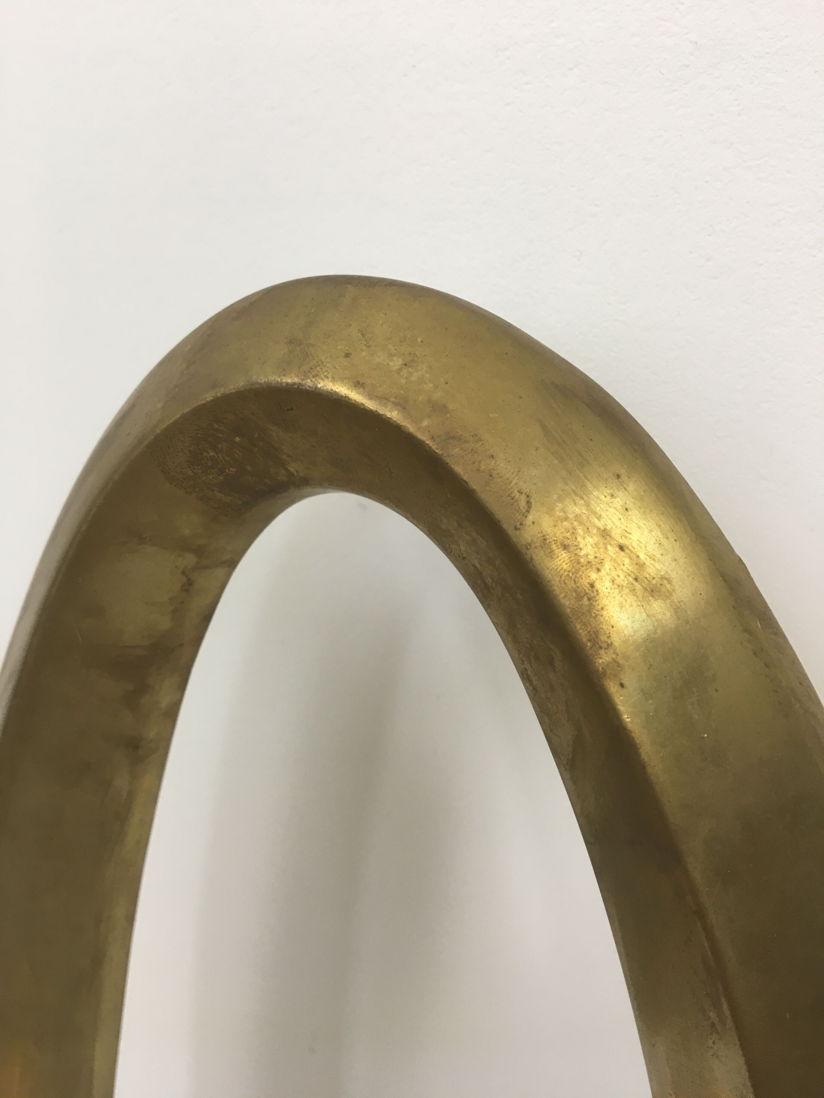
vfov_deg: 61.7
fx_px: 920
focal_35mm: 29
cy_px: 549
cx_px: 412
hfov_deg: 48.2
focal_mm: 4.15
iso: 40
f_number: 2.2
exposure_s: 1/33
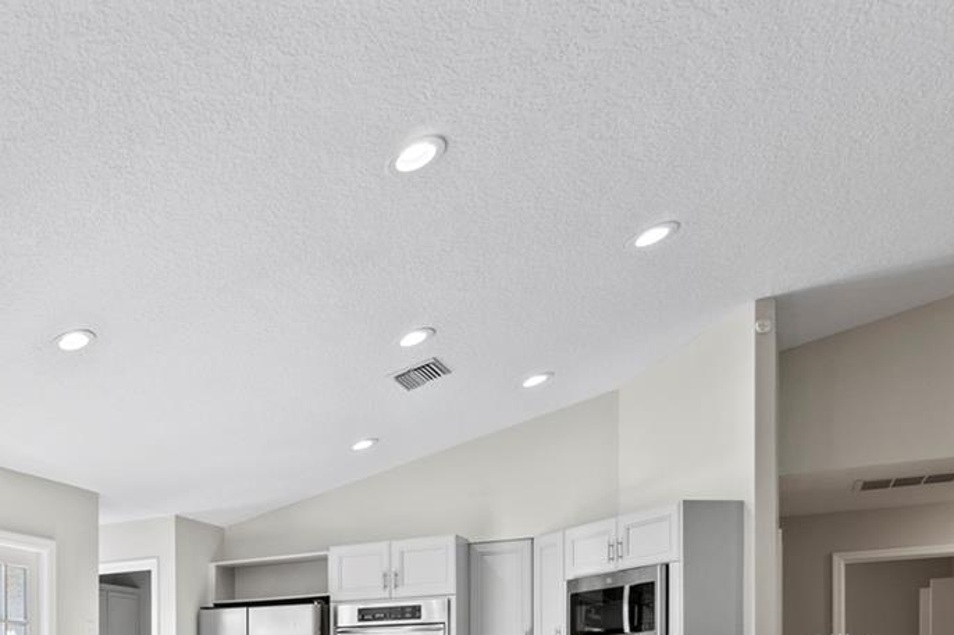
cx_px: 56
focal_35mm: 35
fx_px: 927
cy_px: 696
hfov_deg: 47.5
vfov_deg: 33.1
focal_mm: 10
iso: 100
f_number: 4
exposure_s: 1/8
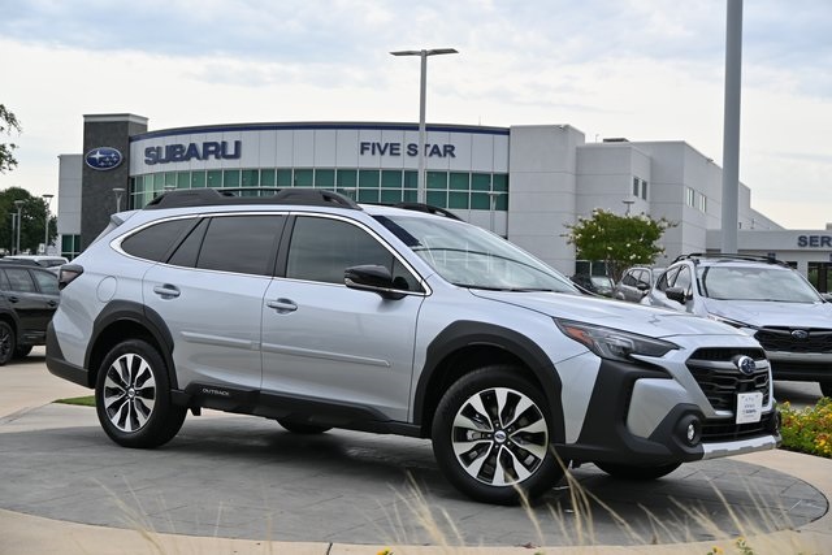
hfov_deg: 36.9
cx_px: 416
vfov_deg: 25.1
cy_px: 278
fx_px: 1248
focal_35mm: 54
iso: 100
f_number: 4.2
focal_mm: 36
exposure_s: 1/320
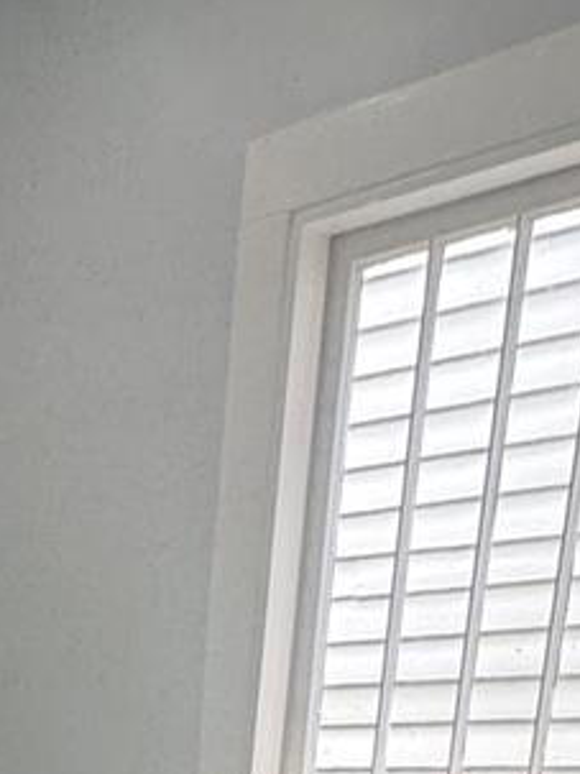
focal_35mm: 71
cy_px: 1425
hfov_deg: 19.3
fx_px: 1587
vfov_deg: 19.6
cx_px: -143
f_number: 2.2
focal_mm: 2.22
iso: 250
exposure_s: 1/120
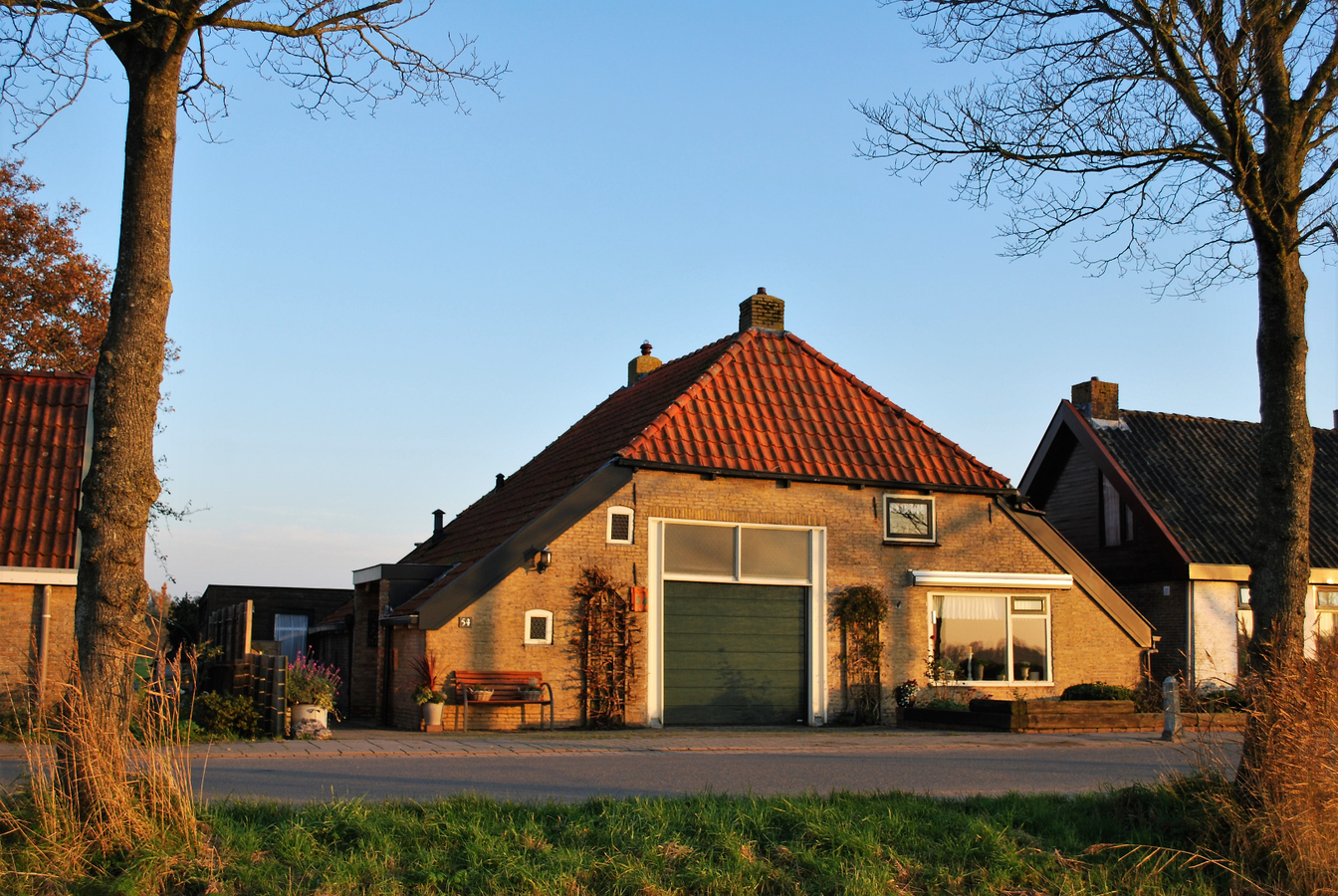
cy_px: 448
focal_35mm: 39
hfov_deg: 49.5
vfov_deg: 34.3
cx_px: 669
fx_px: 1451
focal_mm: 26
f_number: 5.6
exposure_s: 1/125
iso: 125
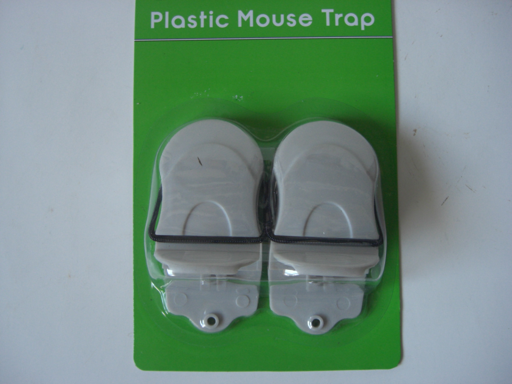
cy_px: 192
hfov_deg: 49.0
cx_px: 256
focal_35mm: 38
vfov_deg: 37.7
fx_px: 562
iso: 200
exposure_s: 1/60
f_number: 2.8
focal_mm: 7.9
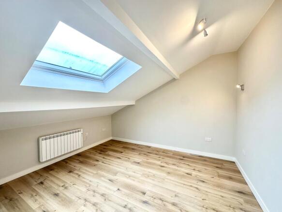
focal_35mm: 14
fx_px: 114
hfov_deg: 102.1
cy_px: 106
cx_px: 141
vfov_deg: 85.7
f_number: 2.2
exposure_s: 1/100
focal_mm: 2.22
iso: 64
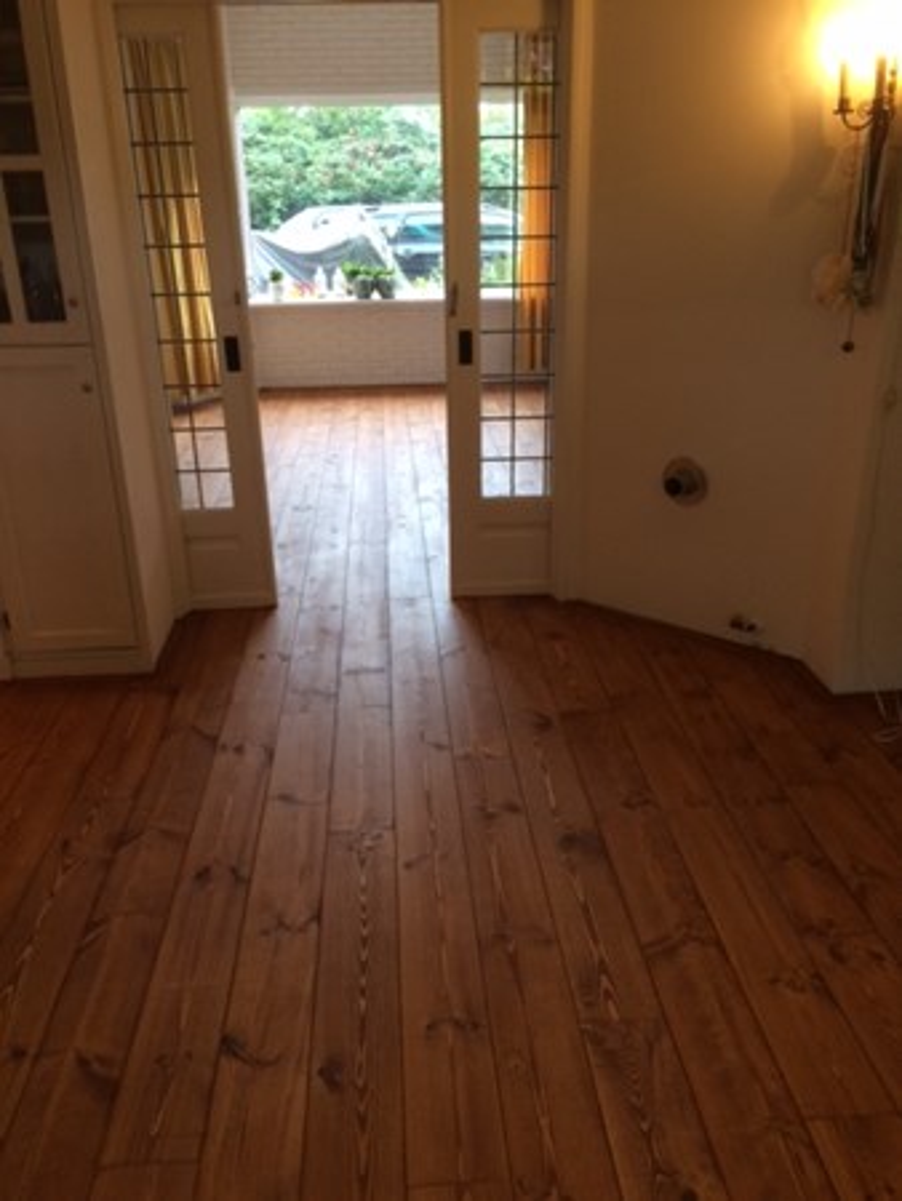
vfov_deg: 61.6
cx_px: 451
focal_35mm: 29
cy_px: 600
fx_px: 1007
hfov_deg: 48.3
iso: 100
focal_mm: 4.15
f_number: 2.2
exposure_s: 1/30
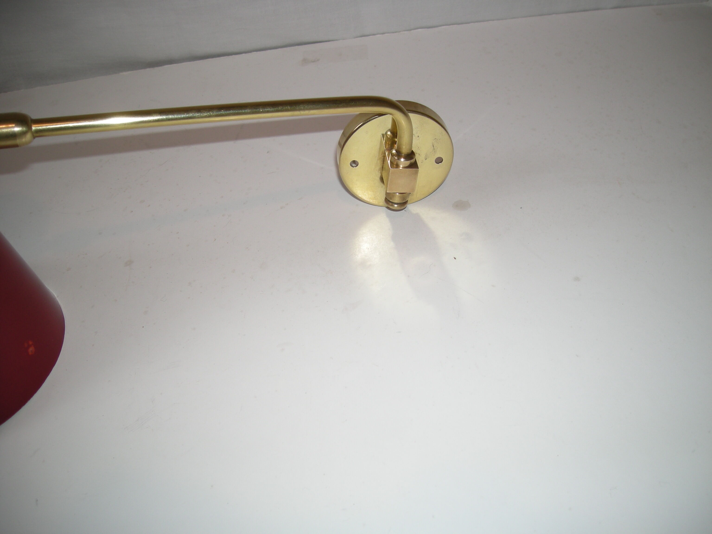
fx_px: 720
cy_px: 267
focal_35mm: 35
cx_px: 356
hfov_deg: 52.6
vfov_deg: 40.7
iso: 50
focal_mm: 5.7
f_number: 2.8
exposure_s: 1/51.6
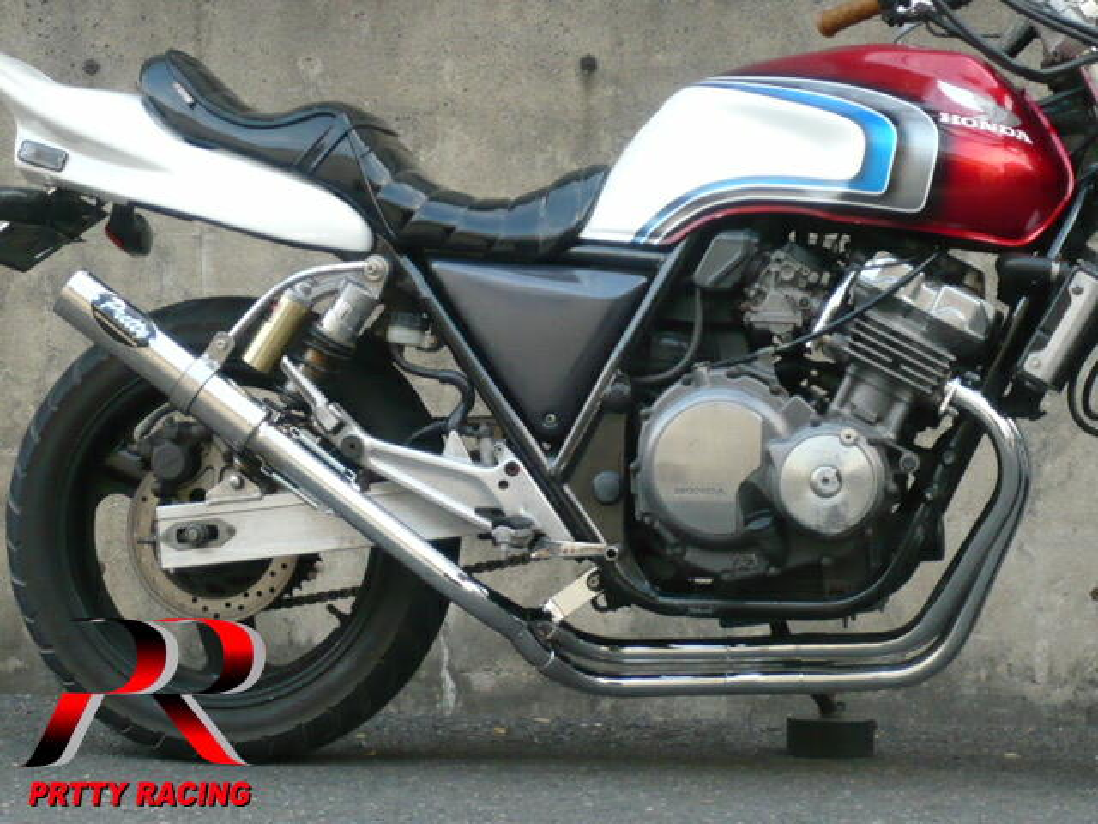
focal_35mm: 110
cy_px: 412
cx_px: 549
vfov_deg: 13.5
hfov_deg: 17.9
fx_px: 3489
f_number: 4.7
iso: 200
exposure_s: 1/30
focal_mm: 12
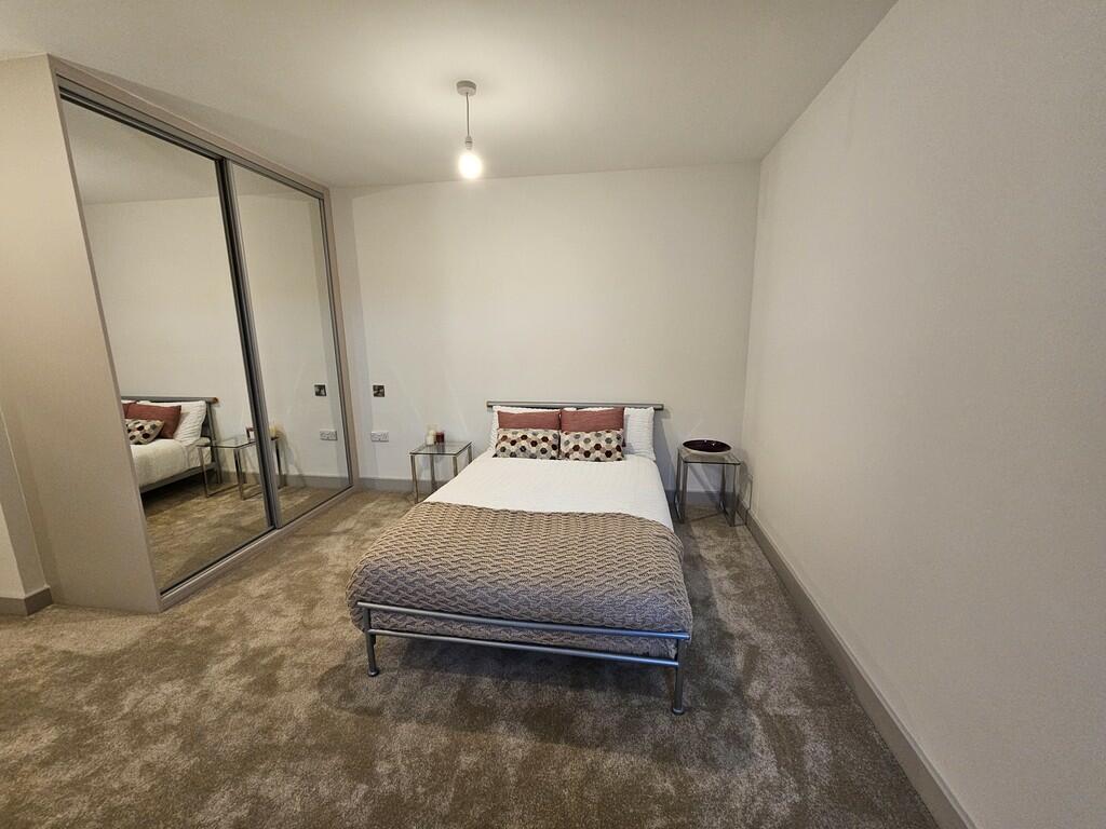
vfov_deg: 89.9
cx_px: 553
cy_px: 414
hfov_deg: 106.2
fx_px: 415
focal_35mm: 13
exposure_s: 1/50
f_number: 2.2
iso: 320
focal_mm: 2.2
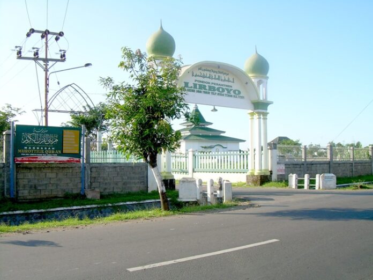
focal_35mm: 38
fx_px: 409
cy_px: 140
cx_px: 186
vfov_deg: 37.7
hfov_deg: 49.0
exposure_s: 1/210
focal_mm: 6.3
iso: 50
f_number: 4.6
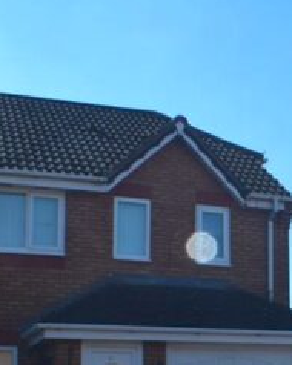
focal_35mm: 95
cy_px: 347
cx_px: 335
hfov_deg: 15.6
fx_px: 1032
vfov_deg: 19.6
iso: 400
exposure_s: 1/400
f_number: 11
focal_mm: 23
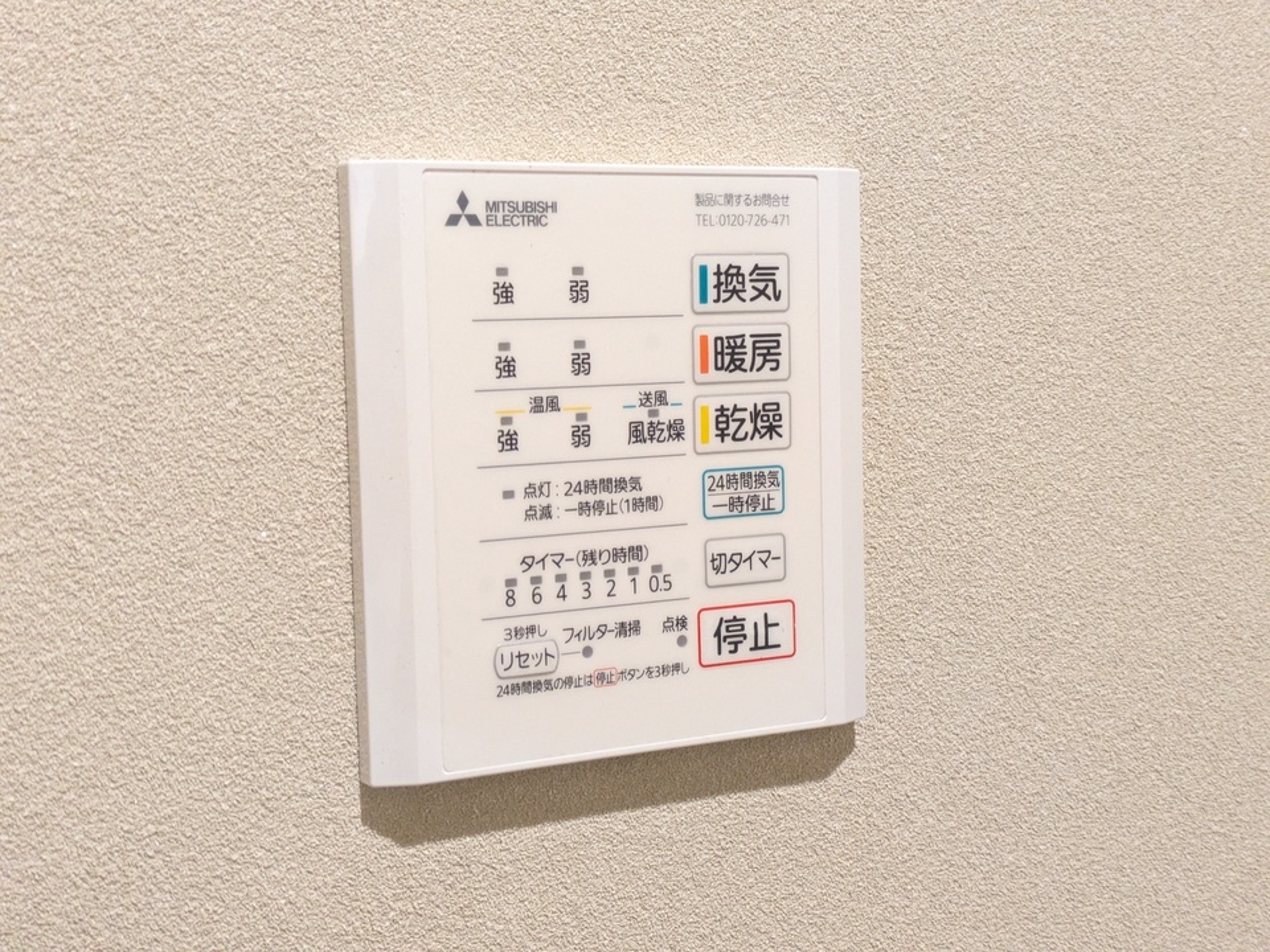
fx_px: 1871
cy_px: 476
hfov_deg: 37.5
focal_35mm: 51
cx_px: 635
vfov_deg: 28.6
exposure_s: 1/60
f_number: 1.89
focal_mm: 5.43
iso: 681
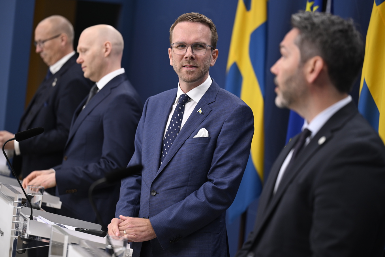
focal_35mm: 110
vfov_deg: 12.4
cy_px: 128
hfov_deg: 18.6
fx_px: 1176
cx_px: 192
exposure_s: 1/200
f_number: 2.8
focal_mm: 110
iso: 640
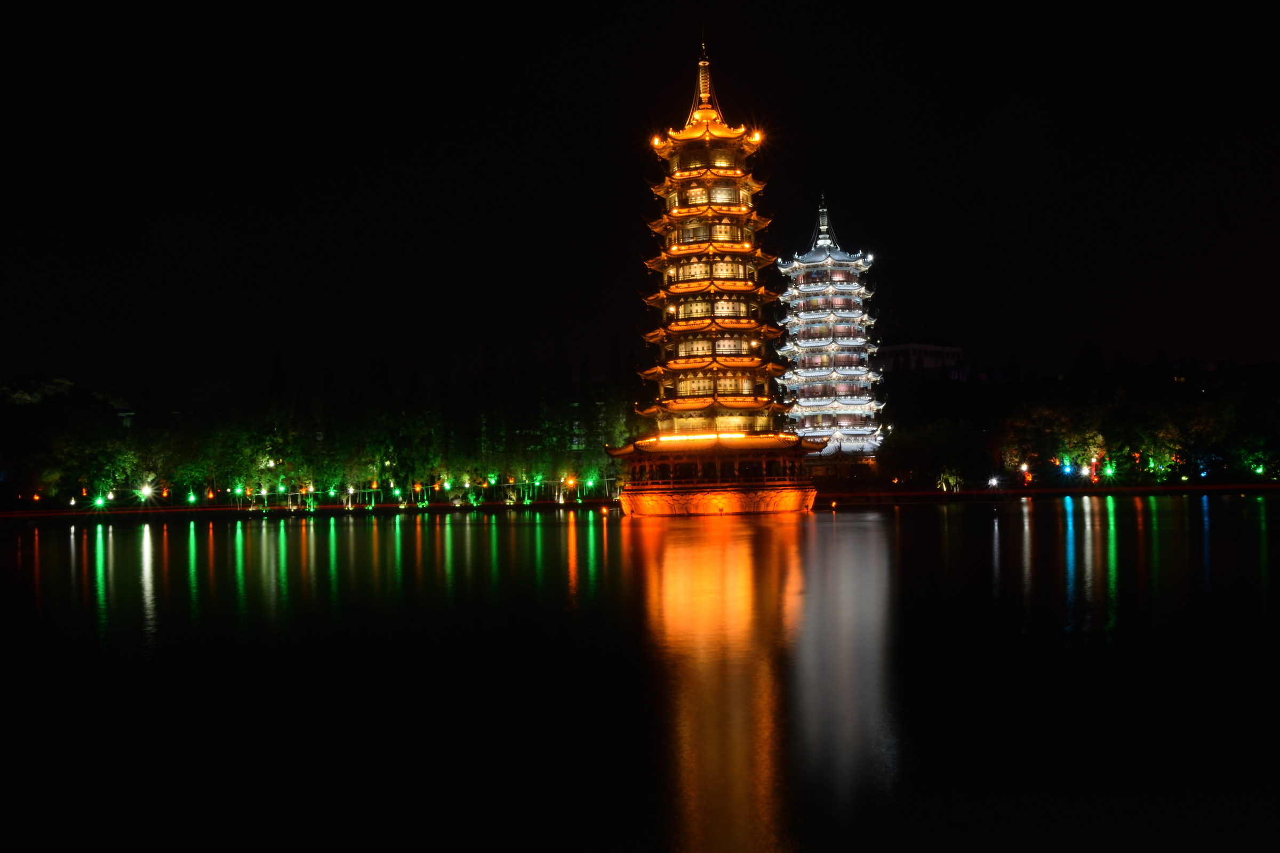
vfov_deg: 36.9
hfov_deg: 53.1
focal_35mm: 36
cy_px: 426
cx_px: 640
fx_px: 1280
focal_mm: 24
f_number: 29
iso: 100
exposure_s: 62
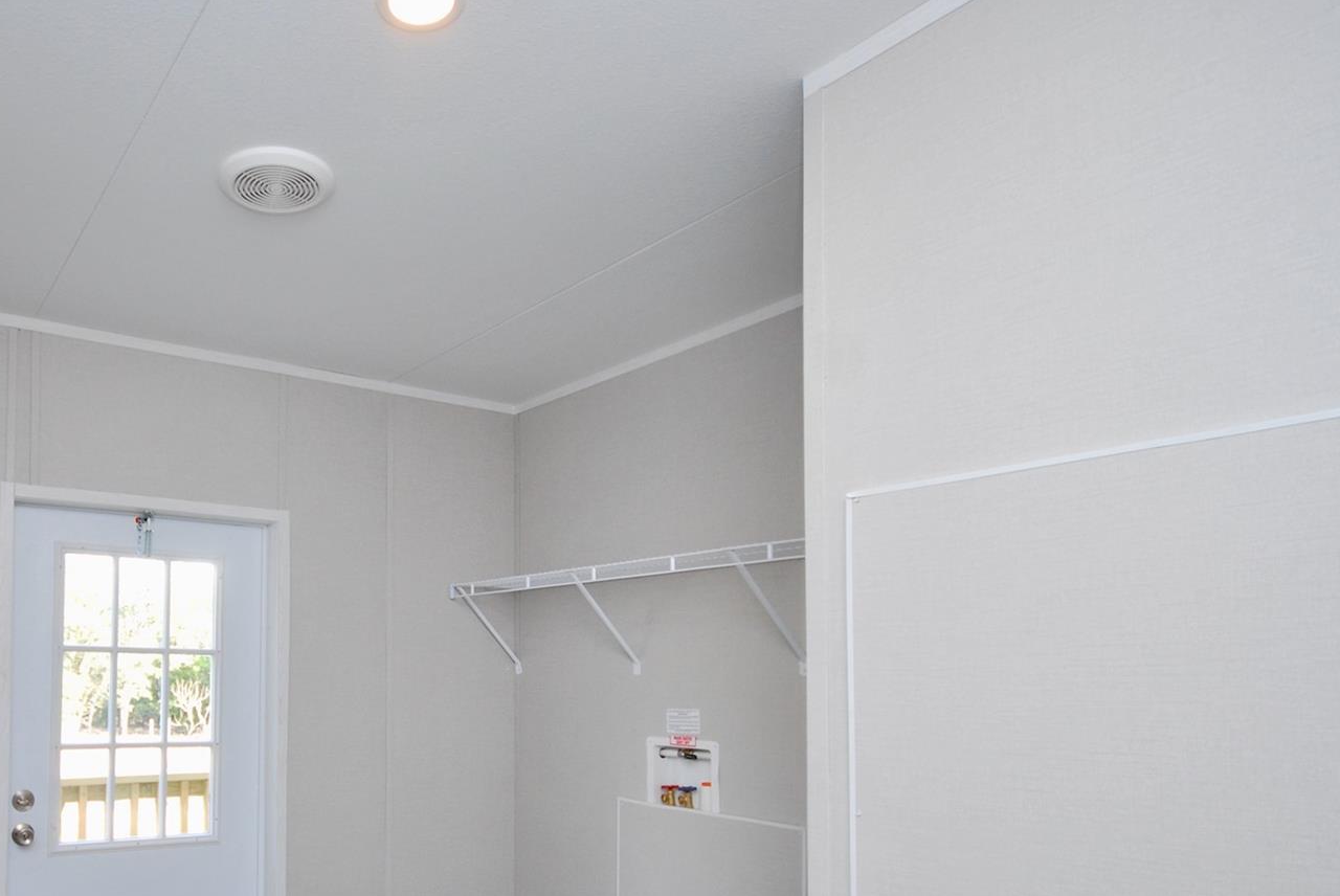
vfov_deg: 51.8
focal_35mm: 24
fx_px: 894
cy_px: 629
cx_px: 343
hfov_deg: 69.1
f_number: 4
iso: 200
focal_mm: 10
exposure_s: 1/60
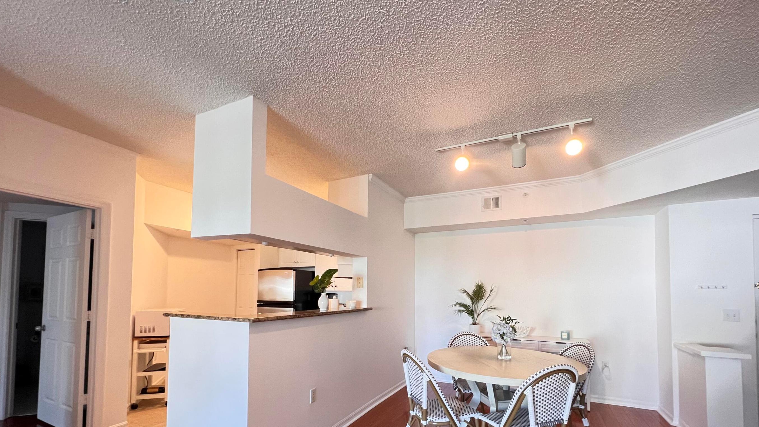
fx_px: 302
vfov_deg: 68.8
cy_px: 279
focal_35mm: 15
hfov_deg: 103.0
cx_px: 380
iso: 320
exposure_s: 1/60
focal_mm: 1.57
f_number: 1.8
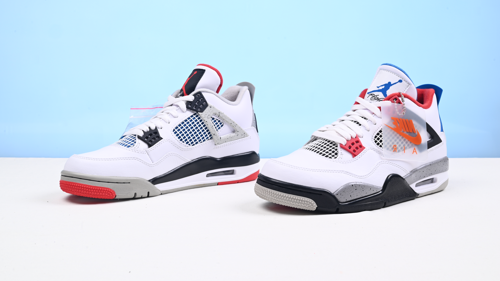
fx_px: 557
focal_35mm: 42
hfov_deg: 48.4
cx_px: 250
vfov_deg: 28.3
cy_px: 116
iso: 100
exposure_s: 1/2
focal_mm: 40
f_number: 16
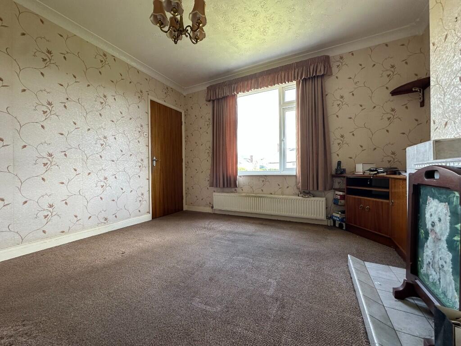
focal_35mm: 14
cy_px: 173
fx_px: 186
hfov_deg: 102.1
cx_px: 230
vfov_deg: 85.7
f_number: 2.2
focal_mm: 2.22
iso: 100
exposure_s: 1/99
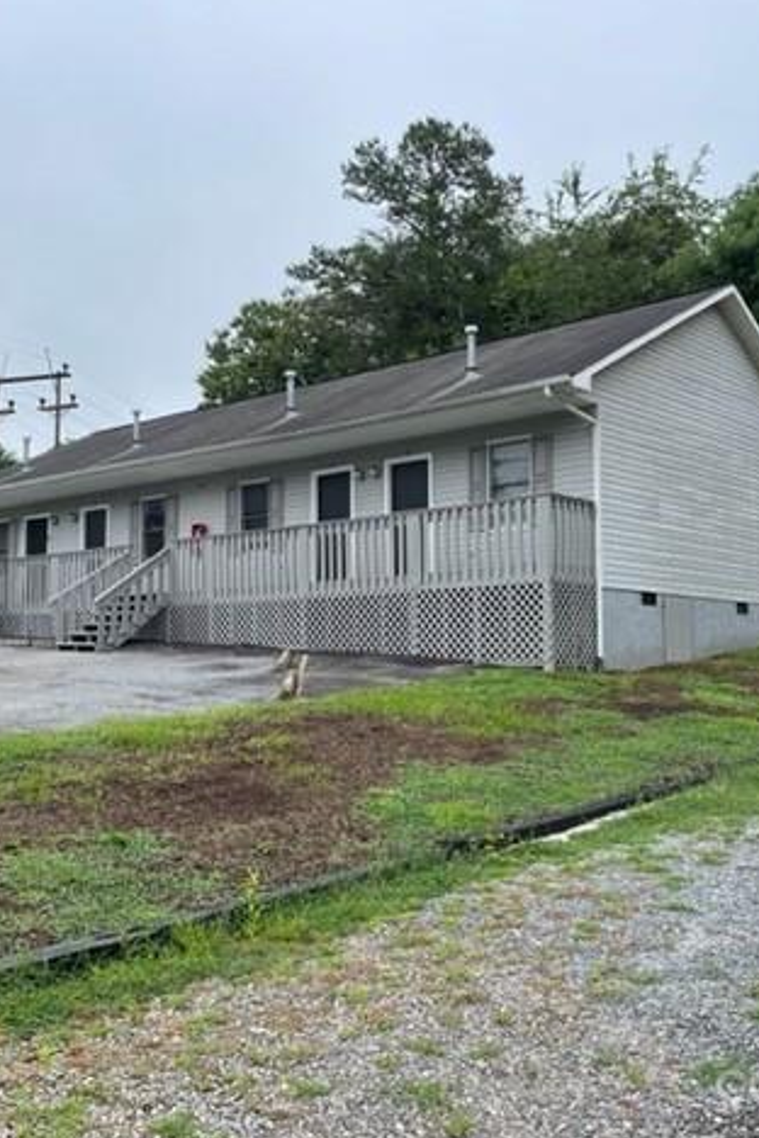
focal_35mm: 37
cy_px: 569
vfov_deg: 51.9
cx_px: 367
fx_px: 1170
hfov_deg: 35.9
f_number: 1.6
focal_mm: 4.2
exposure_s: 1/1742
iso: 32
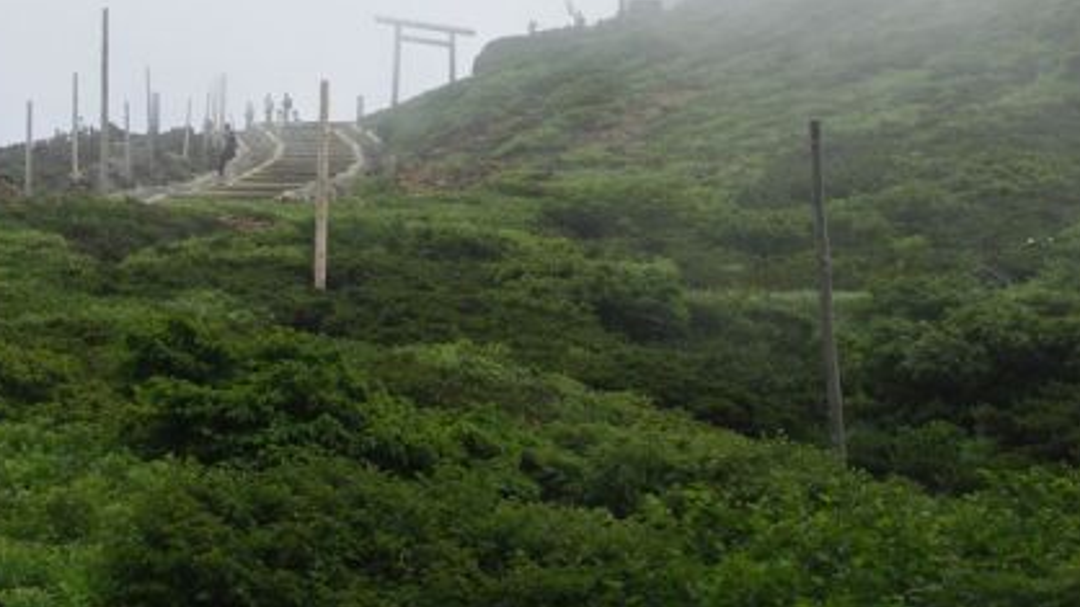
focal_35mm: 115
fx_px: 3293
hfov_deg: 18.6
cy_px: 31
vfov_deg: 10.5
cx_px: 543
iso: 50
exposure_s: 1/400
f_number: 6.3
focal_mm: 17.8
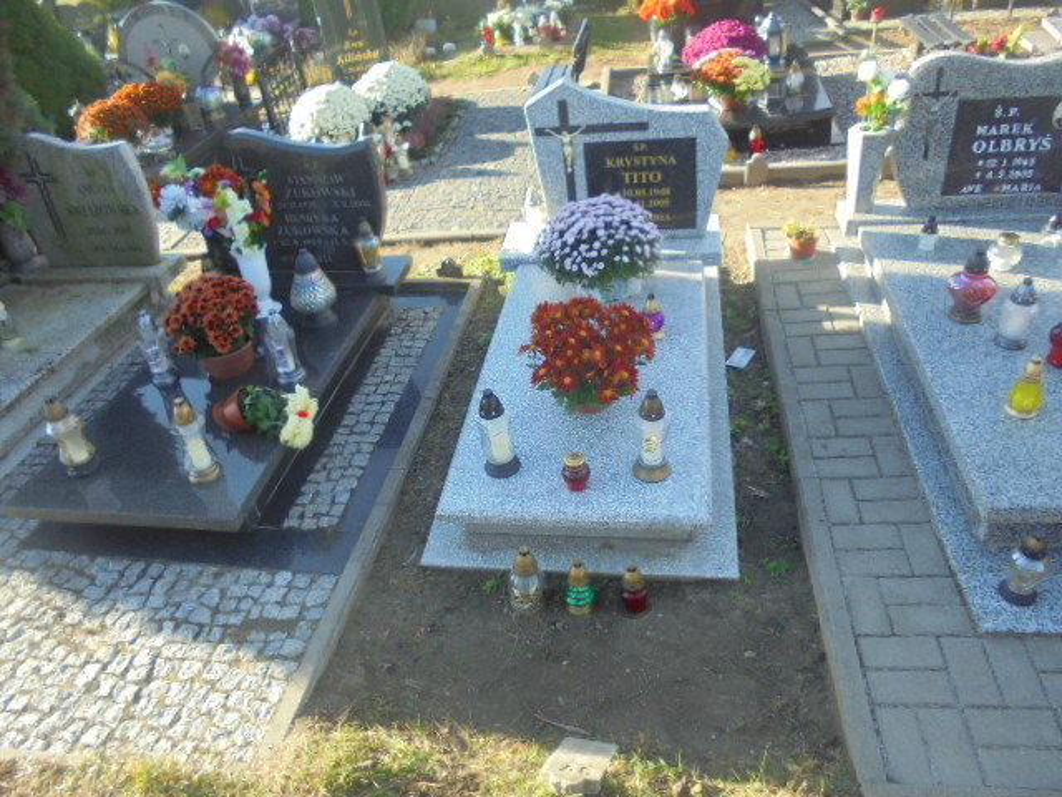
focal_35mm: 26
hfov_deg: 67.3
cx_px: 531
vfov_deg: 53.1
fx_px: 798
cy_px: 398
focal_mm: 4.6
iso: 100
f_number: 3.5
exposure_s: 1/160
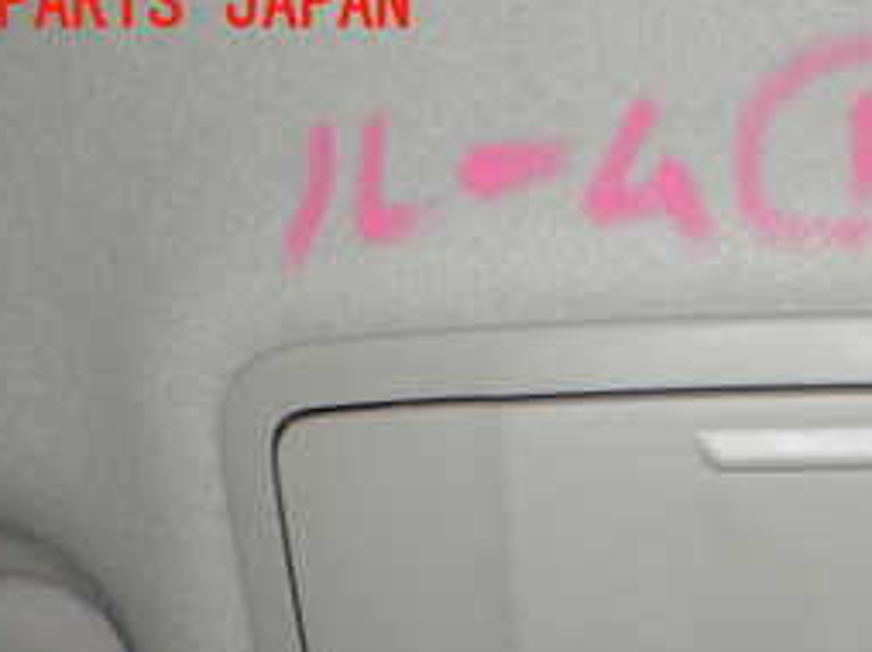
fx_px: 1787
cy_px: 734
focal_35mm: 71
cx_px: 817
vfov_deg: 19.7
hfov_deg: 26.3
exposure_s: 1/40
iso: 800
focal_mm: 5.4
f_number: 2.3
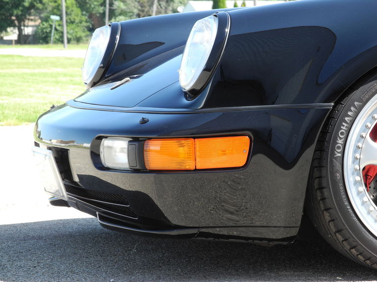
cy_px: 141
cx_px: 188
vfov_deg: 9.7
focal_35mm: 153
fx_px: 1666
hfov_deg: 12.9
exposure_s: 1/115
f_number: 5
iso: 100
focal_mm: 32.6
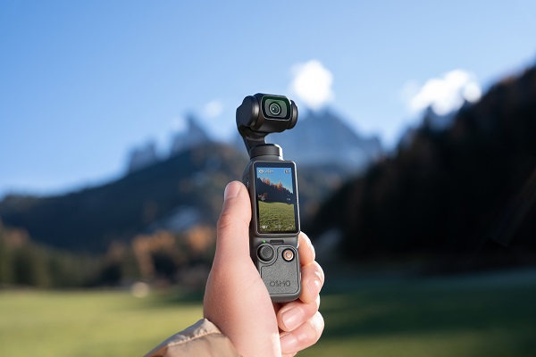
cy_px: 178
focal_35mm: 45
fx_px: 670
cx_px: 268
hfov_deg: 43.6
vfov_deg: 29.9
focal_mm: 45
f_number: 4.5
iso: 320
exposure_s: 1/800
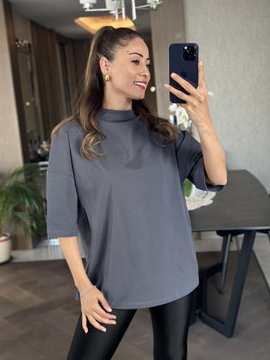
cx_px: 136
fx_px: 510
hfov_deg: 29.7
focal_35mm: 49
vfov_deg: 38.9
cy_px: 179
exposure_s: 1/60
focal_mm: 6.86
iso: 250
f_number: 1.78
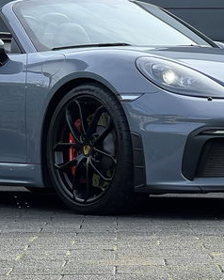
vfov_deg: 10.0
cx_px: 101
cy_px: 110
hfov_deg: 8.0
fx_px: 1609
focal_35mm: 194
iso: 32
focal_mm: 9
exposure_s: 1/204
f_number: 2.8
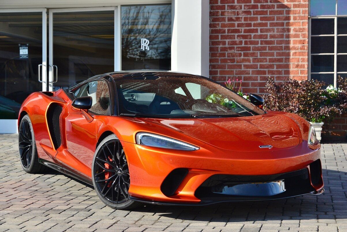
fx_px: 694
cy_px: 116
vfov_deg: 18.9
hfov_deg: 28.1
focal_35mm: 72
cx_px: 174
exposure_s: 1/1250
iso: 640
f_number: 5.6
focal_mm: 72
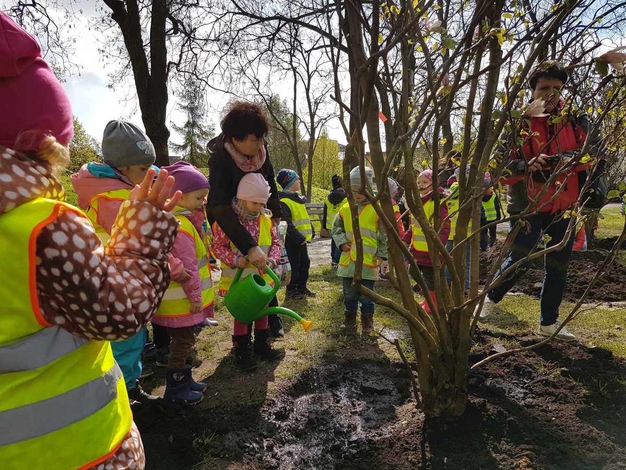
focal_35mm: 26
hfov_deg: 67.3
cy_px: 235
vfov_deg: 53.1
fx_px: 470
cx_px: 313
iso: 40
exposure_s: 1/2080
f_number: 1.7
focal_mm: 4.2
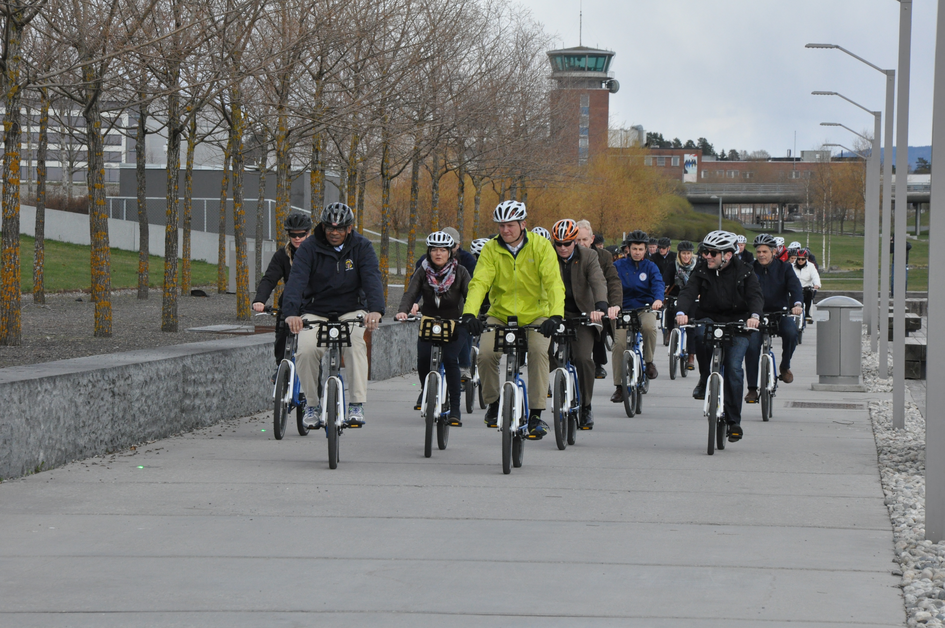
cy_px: 314
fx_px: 4129
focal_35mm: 158
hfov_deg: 13.1
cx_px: 472
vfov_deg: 8.7
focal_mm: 105
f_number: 13
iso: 1000
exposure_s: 1/640
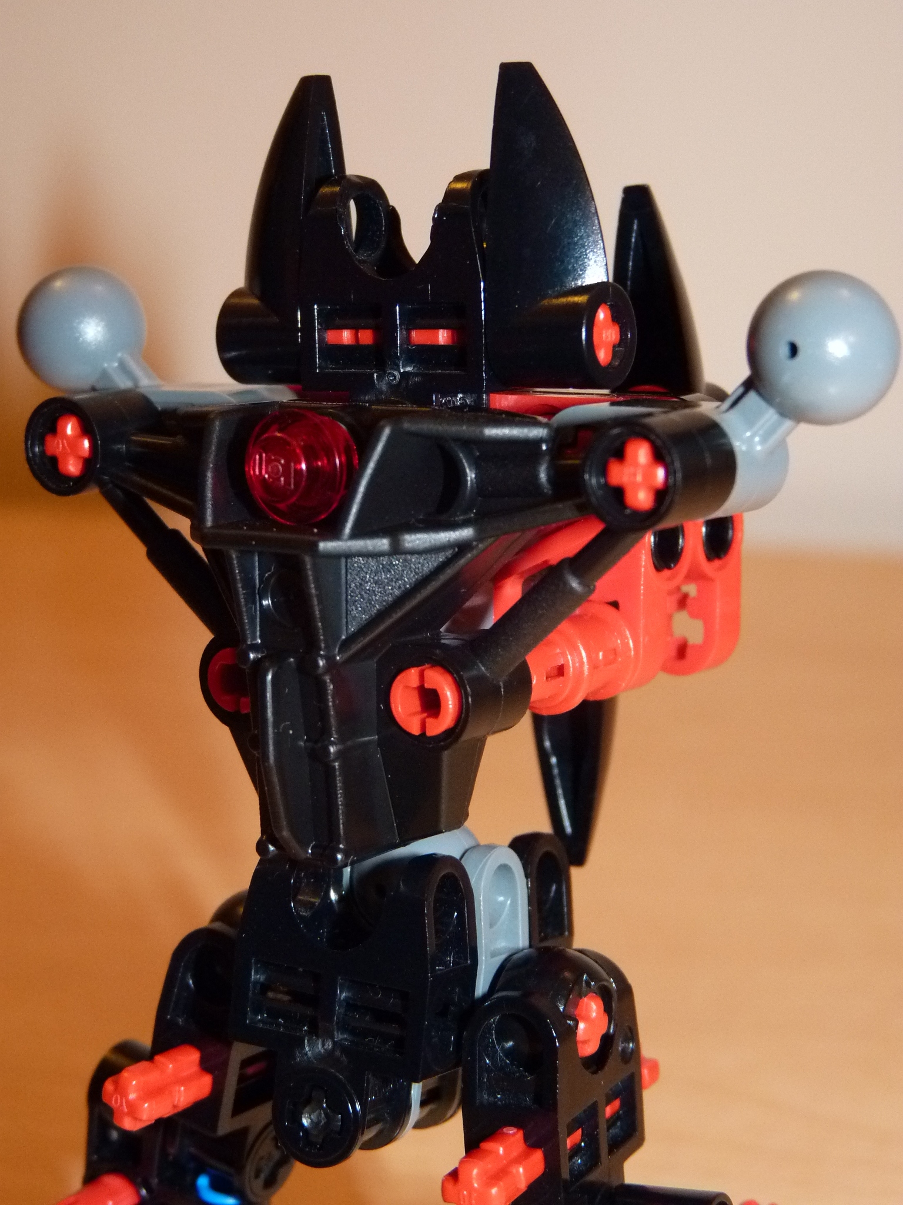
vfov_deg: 25.0
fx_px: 2713
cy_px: 602
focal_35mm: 78
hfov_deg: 18.9
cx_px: 452
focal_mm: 13.8
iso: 400
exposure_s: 1/40
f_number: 3.4
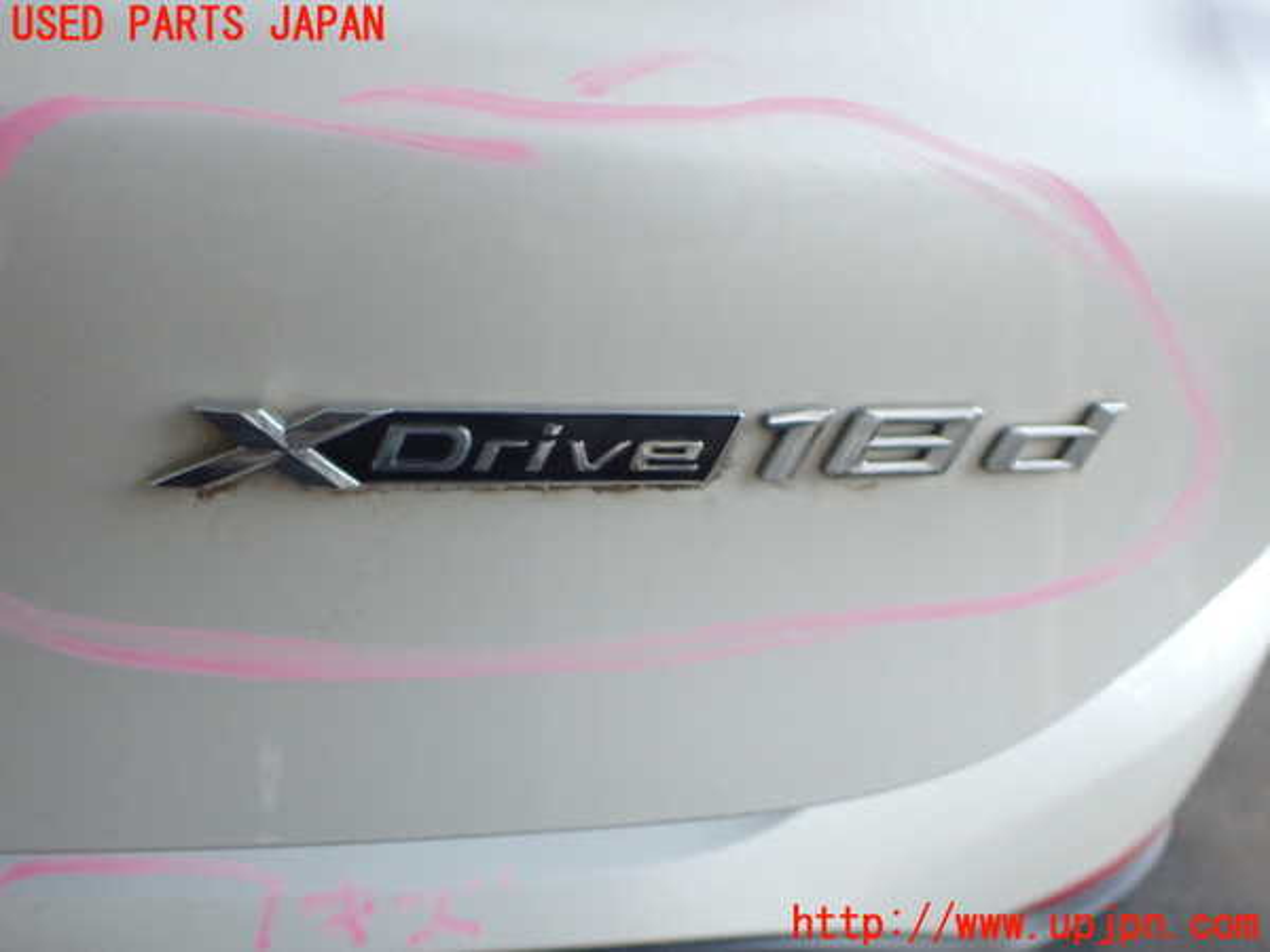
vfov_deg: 46.8
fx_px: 1101
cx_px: 635
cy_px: 476
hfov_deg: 60.0
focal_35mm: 30
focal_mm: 5.4
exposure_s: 1/80
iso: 800
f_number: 2.3
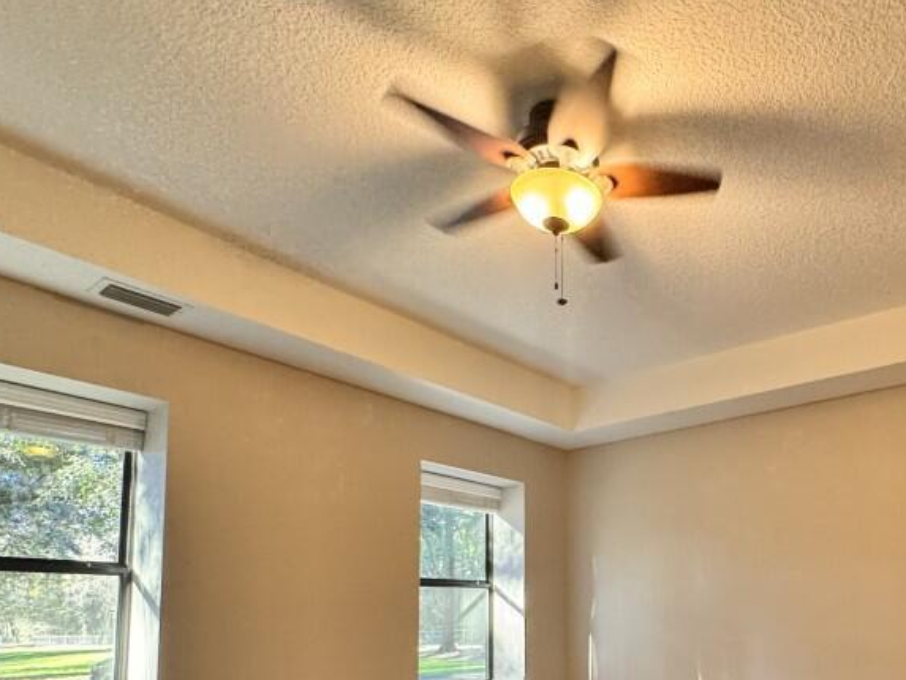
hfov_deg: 65.8
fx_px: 654
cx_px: 663
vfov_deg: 51.1
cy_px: 555
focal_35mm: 25
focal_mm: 2.22
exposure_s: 1/60
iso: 400
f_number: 2.2
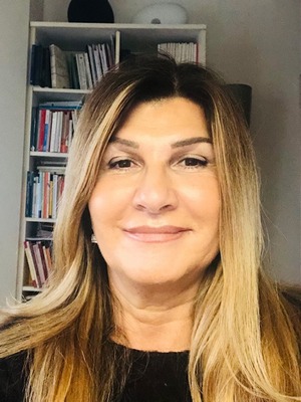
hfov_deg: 44.2
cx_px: 150
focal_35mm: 32
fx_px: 371
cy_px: 201
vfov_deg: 56.8
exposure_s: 1/43
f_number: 2.2
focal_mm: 2.87
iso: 400
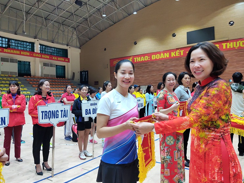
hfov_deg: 65.3
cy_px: 89
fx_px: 190
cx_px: 121
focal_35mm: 27
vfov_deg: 51.4
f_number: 1.7
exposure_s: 1/100
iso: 206
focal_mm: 4.71
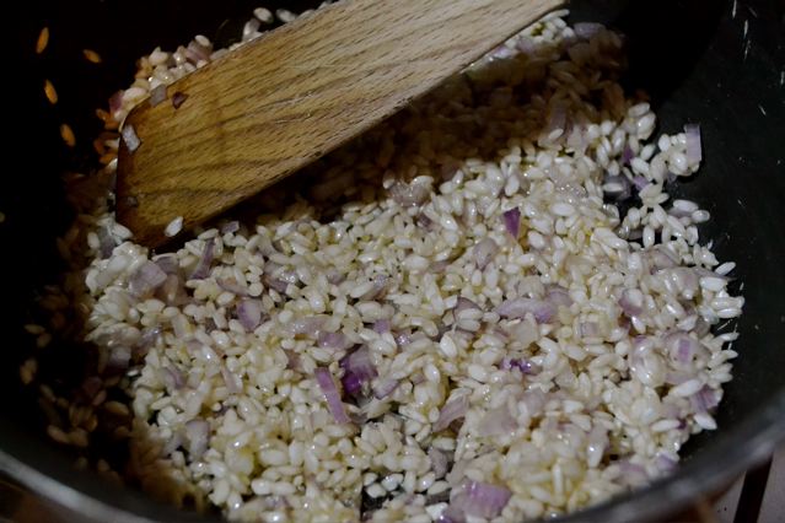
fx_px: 1047
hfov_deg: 41.1
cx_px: 392
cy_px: 262
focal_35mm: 48
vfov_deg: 28.1
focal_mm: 32
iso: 3200
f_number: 4.8
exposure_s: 1/40
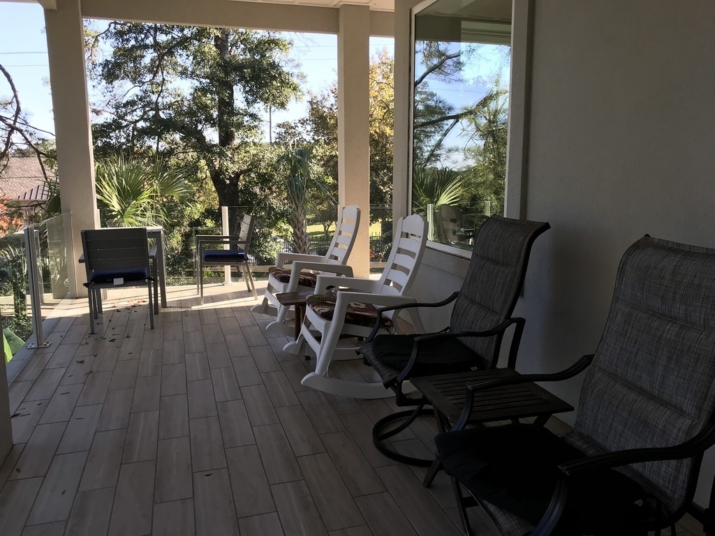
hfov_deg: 63.4
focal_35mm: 28
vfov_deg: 49.7
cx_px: 358
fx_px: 578
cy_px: 268
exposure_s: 1/331
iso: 20
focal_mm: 3.99
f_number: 1.8
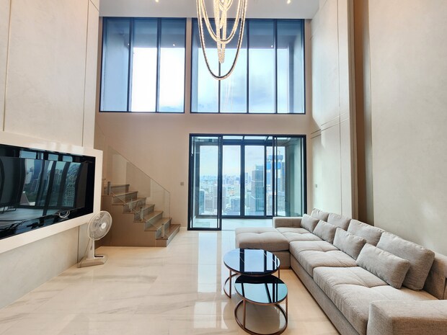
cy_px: 168
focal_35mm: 13
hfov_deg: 106.2
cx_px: 224
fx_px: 168
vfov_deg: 89.9
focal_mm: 2.2
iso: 80
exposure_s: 1/100
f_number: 2.2
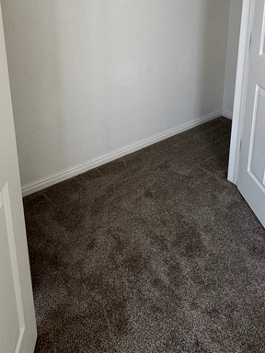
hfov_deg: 49.7
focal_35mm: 28
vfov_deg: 57.1
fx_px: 286
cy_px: 55
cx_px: 128
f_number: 2.2
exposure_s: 1/99
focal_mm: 2.22
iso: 64
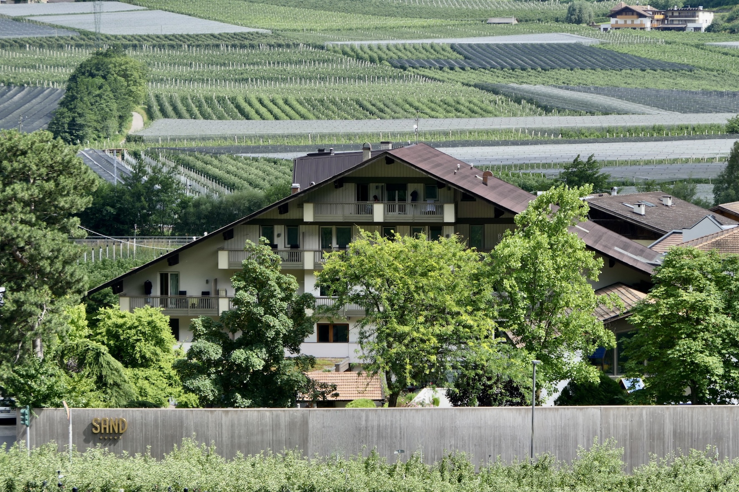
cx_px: 370
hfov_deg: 12.8
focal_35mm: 160
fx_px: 3284
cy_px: 246
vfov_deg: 8.6
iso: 125
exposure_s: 1/400
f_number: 4.3
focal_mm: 59.1
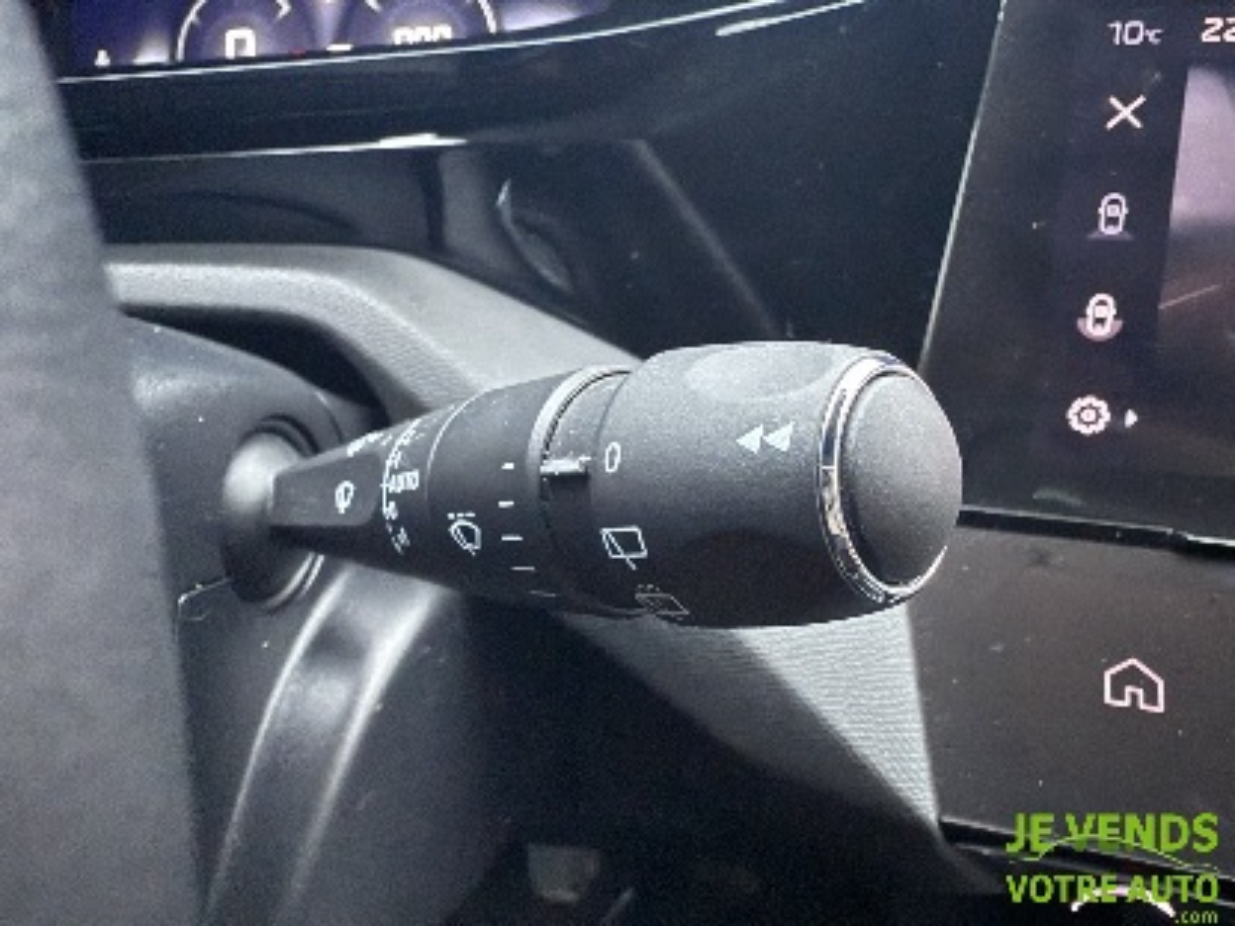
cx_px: 618
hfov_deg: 71.6
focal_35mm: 24
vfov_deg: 56.8
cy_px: 463
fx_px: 856
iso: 800
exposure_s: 1/20
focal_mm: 2.22
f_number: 2.2
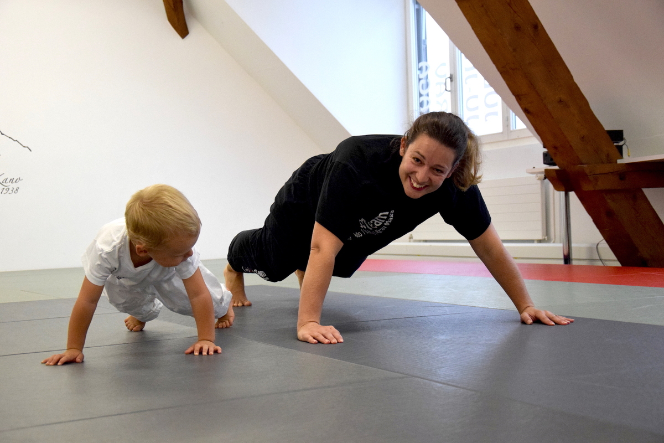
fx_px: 968
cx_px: 332
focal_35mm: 52
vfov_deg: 25.8
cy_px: 222
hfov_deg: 37.9
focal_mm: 35
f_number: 4.5
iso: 3200
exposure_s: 1/400
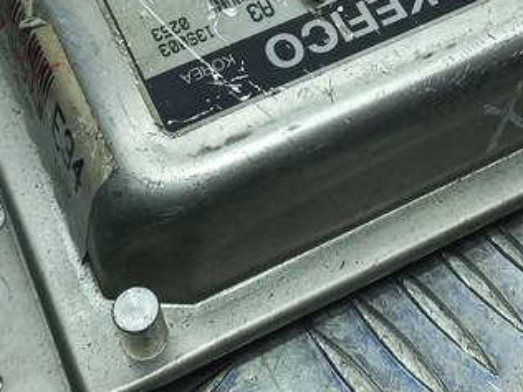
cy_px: -43
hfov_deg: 24.0
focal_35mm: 81
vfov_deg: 17.6
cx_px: 367
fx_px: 1224
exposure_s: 1/100
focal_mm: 4.6
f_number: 1.8
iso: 25
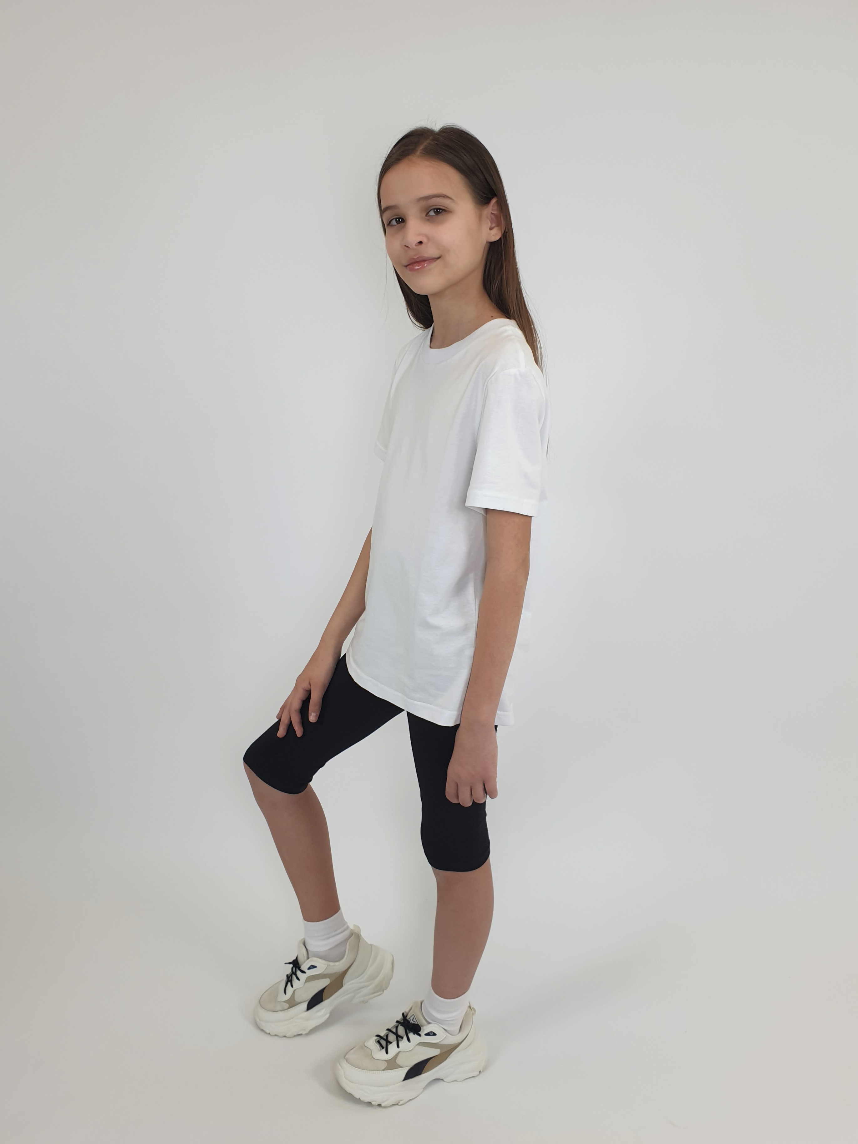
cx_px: 429
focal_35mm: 26
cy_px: 572
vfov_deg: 67.3
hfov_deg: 53.1
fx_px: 859
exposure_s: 1/100
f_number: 2.4
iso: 64
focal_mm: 4.3
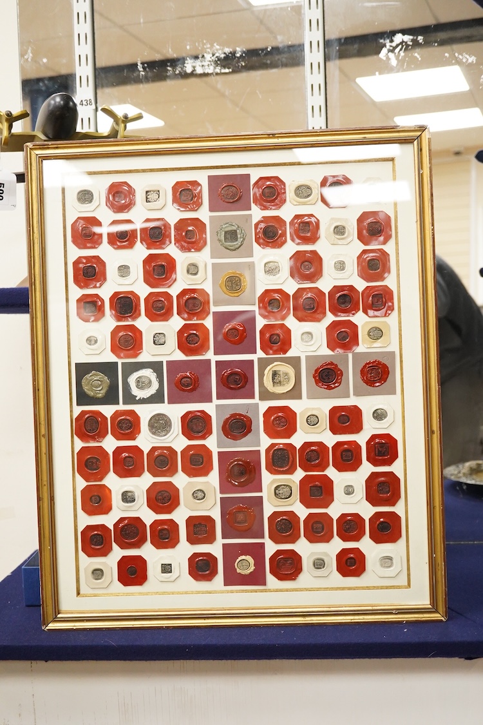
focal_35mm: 45
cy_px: 362
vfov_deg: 43.6
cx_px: 242
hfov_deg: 29.9
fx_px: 906
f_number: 3.5
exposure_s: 1/250
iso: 2500
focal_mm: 30
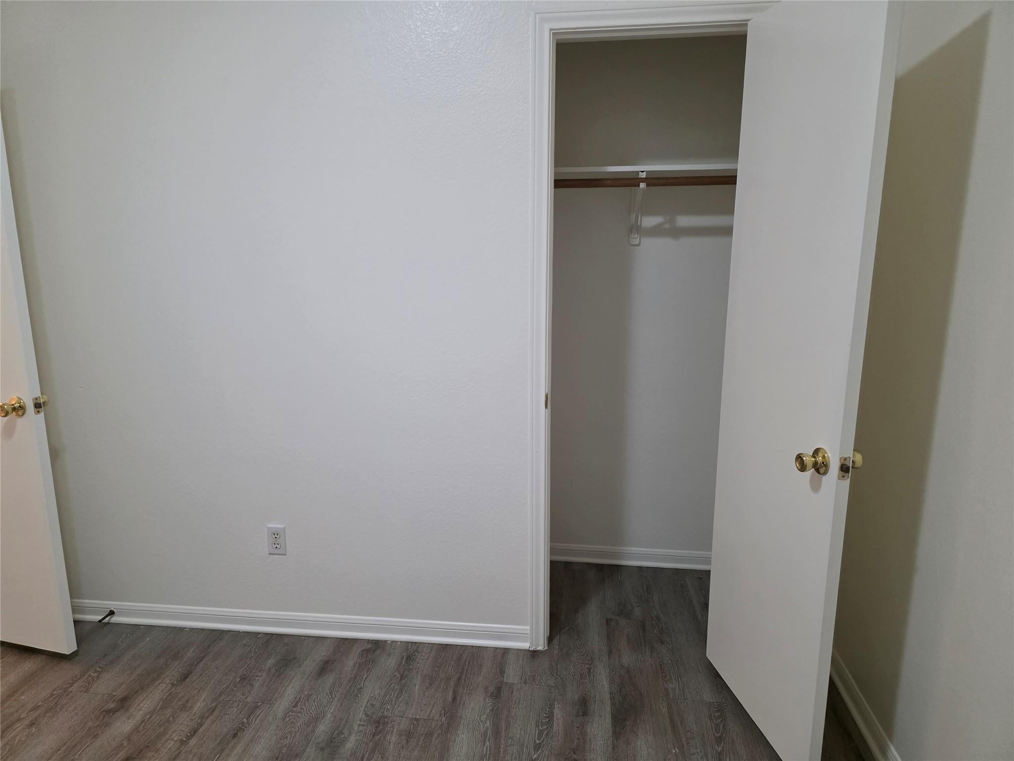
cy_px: 380
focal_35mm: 23
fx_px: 674
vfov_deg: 58.9
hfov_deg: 73.9
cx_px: 507
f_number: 1.7
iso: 1000
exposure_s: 1/120
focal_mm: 6.3
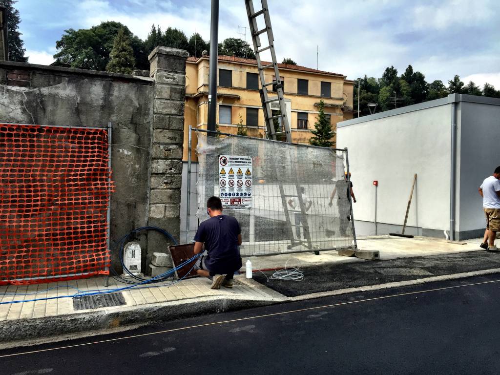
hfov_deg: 61.7
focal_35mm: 29
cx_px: 250
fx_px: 419
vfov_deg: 48.2
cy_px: 188
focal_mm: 4.15
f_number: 2.2
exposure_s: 1/1464
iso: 32
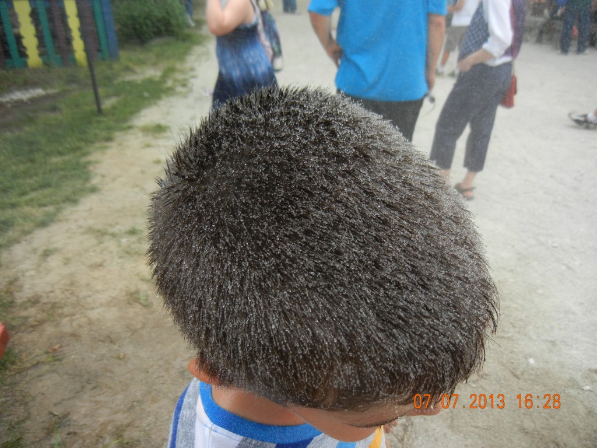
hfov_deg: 60.0
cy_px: 224
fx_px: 517
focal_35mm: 30
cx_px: 298
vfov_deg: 46.8
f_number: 3.5
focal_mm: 5.4
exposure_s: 1/395
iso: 160
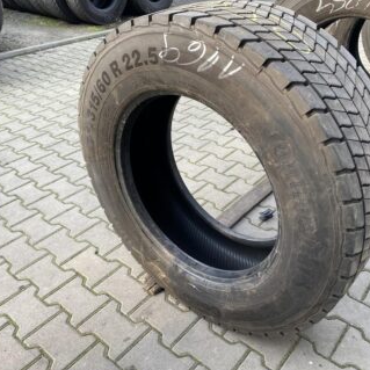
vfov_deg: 52.5
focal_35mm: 31
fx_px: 375
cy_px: 185
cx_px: 196
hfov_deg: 52.5
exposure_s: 1/121
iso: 32
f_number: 1.8
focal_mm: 4.25
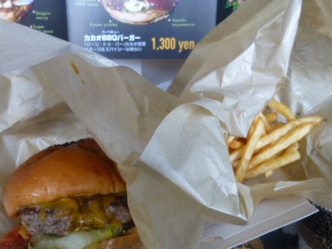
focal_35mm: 33
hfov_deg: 55.2
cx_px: 150
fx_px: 317
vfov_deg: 42.5
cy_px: 161
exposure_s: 1/125
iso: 320
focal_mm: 4.5
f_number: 3.1
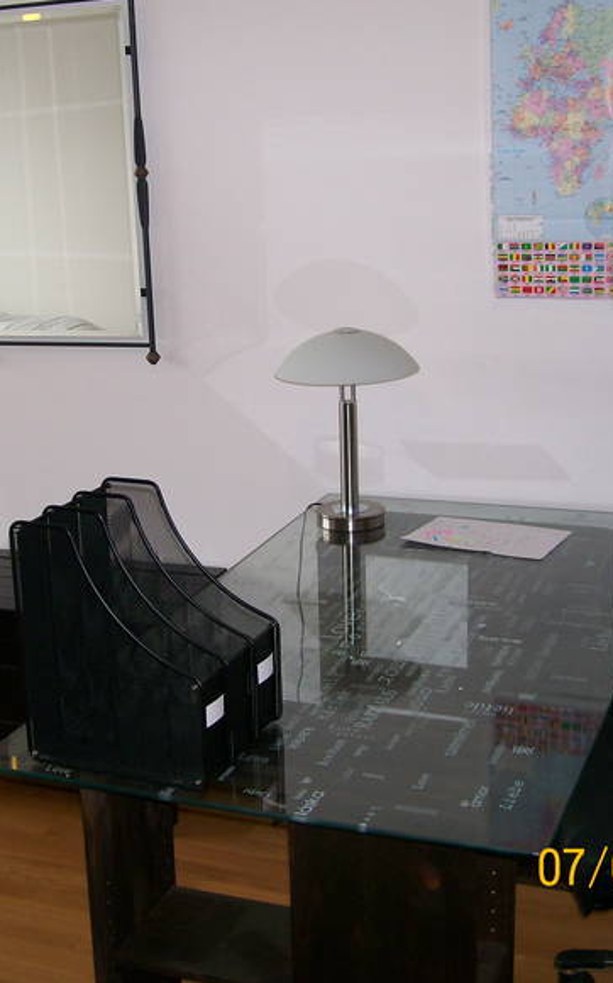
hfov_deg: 24.7
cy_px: 486
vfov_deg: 38.9
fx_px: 1391
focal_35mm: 52
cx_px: 179
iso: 80
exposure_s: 1/64
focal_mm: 6
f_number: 2.7
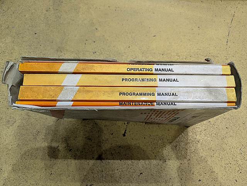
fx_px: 179
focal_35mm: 25
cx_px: 124
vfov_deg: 54.9
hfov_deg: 69.4
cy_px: 93
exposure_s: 1/100
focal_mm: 5.43
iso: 347
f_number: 1.89
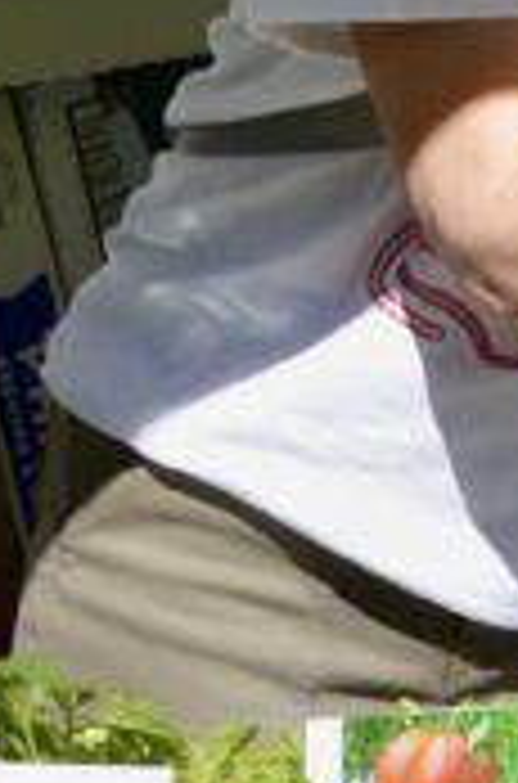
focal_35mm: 499
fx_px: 10834
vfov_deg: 4.1
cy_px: -911
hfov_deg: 2.7
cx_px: -495
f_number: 8
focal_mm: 50
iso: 100
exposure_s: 1/250
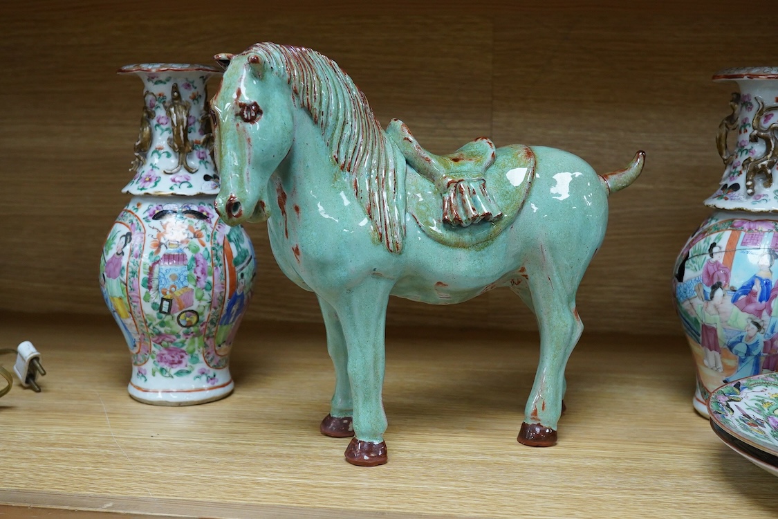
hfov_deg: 43.6
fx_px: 972
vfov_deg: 29.9
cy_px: 260
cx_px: 389
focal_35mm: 45
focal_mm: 30
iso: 2500
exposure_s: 1/160
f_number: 10
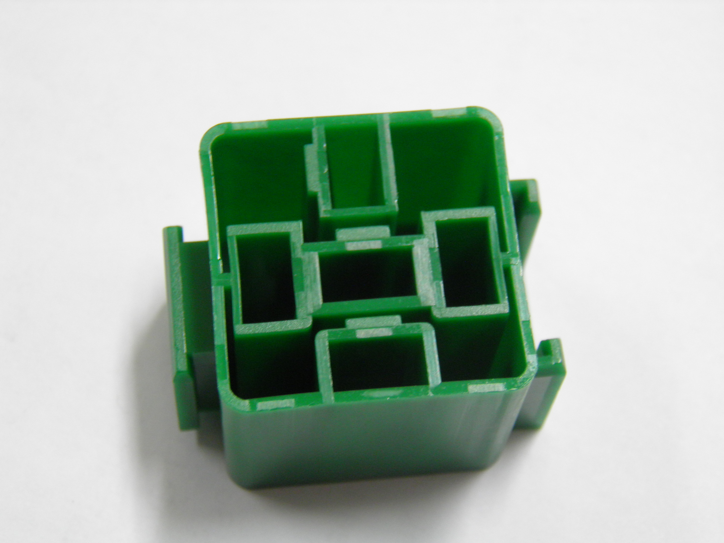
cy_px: 272
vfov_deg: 17.6
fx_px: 1757
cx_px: 362
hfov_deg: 23.3
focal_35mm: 84
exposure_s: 1/15
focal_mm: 15.2
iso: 200
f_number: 3.9
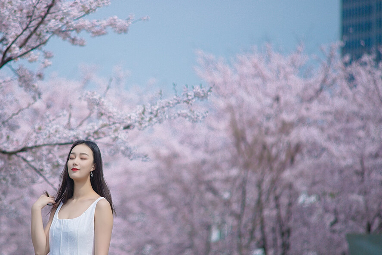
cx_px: 124
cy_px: 142
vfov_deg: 4.8
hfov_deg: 7.3
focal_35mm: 284
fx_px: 3013
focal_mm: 210
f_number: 4
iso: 200
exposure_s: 1/4000
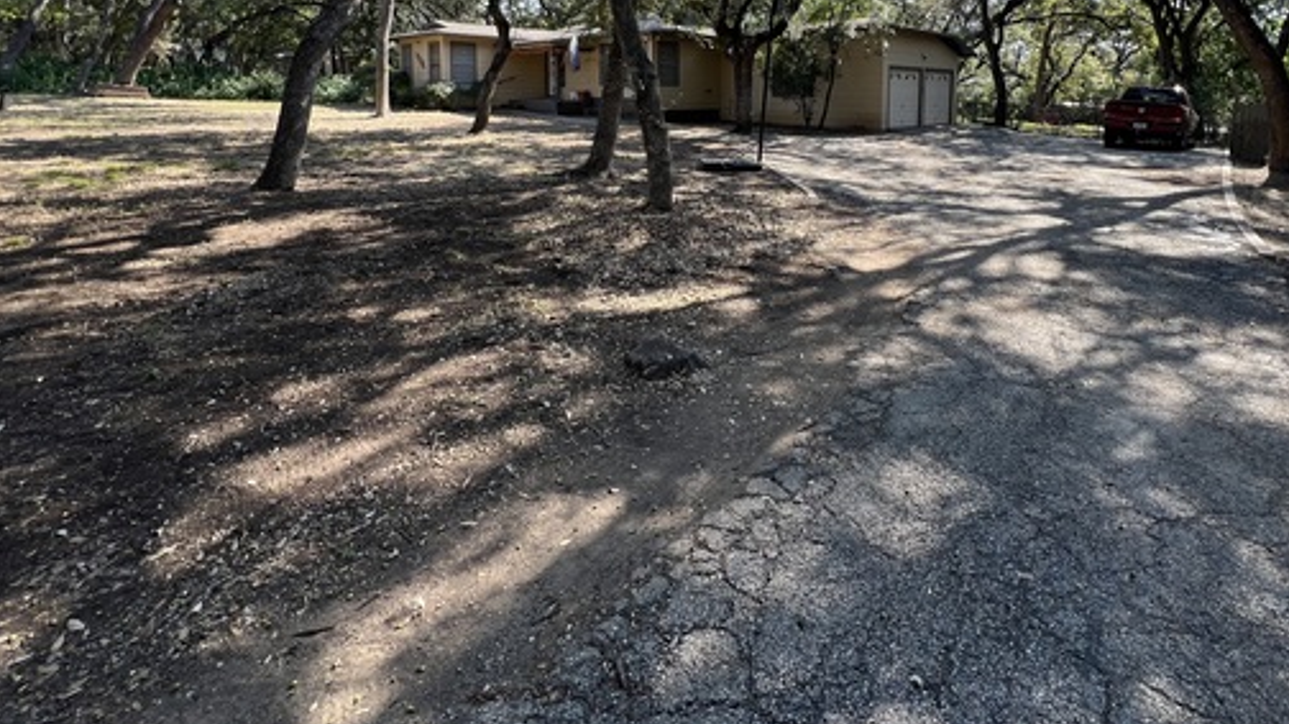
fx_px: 615
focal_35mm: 18
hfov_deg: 92.1
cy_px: 148
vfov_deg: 56.7
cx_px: 731
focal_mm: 1.57
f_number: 1.8
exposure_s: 1/217
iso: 32
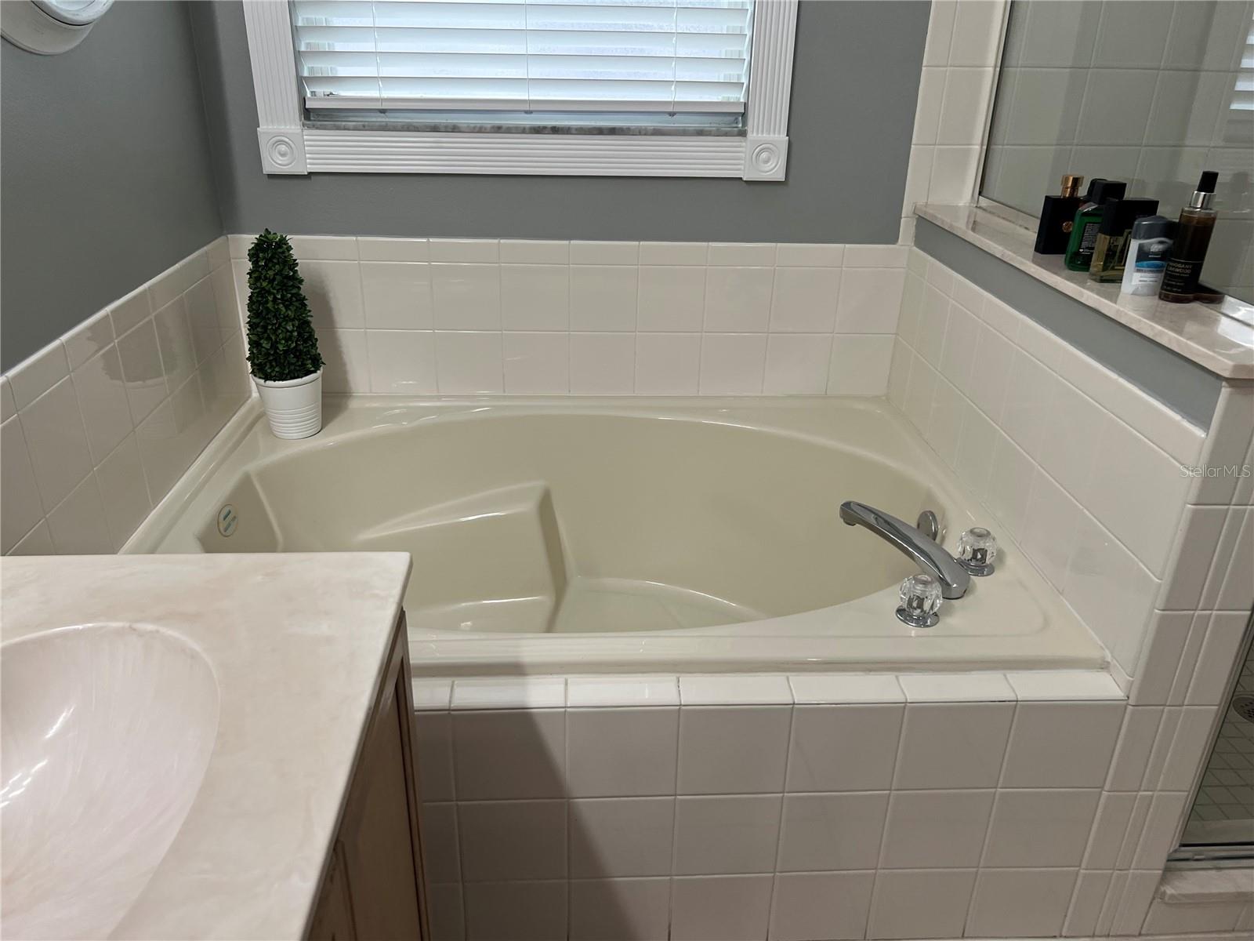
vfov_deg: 53.1
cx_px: 627
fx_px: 942
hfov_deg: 67.3
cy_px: 470
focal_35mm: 26
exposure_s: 1/120
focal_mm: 5.7
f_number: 1.5
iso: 100
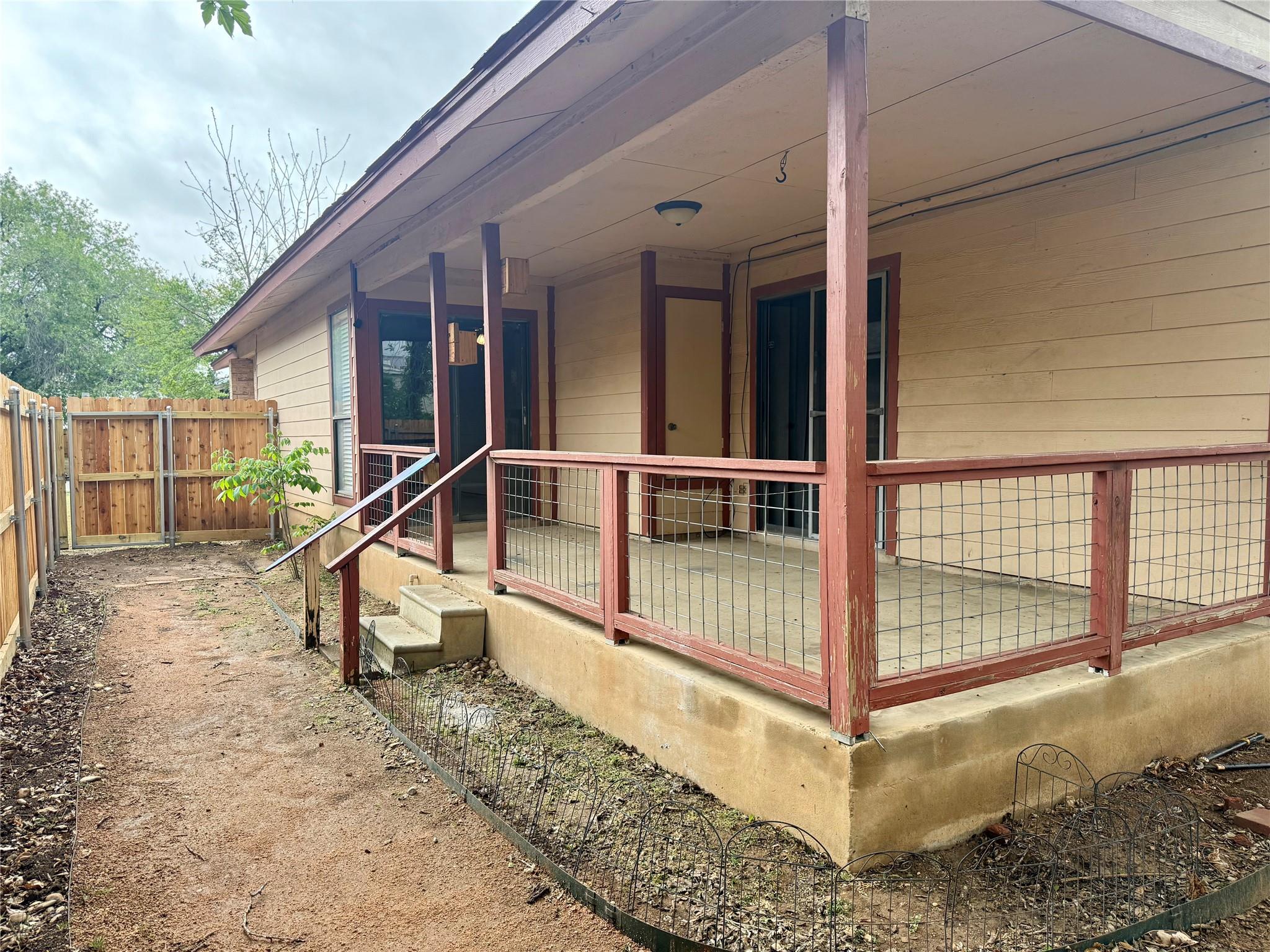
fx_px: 881
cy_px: 476
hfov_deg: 71.6
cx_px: 635
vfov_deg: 56.8
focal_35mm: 24
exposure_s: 1/1292
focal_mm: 6.76
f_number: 1.78
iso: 100
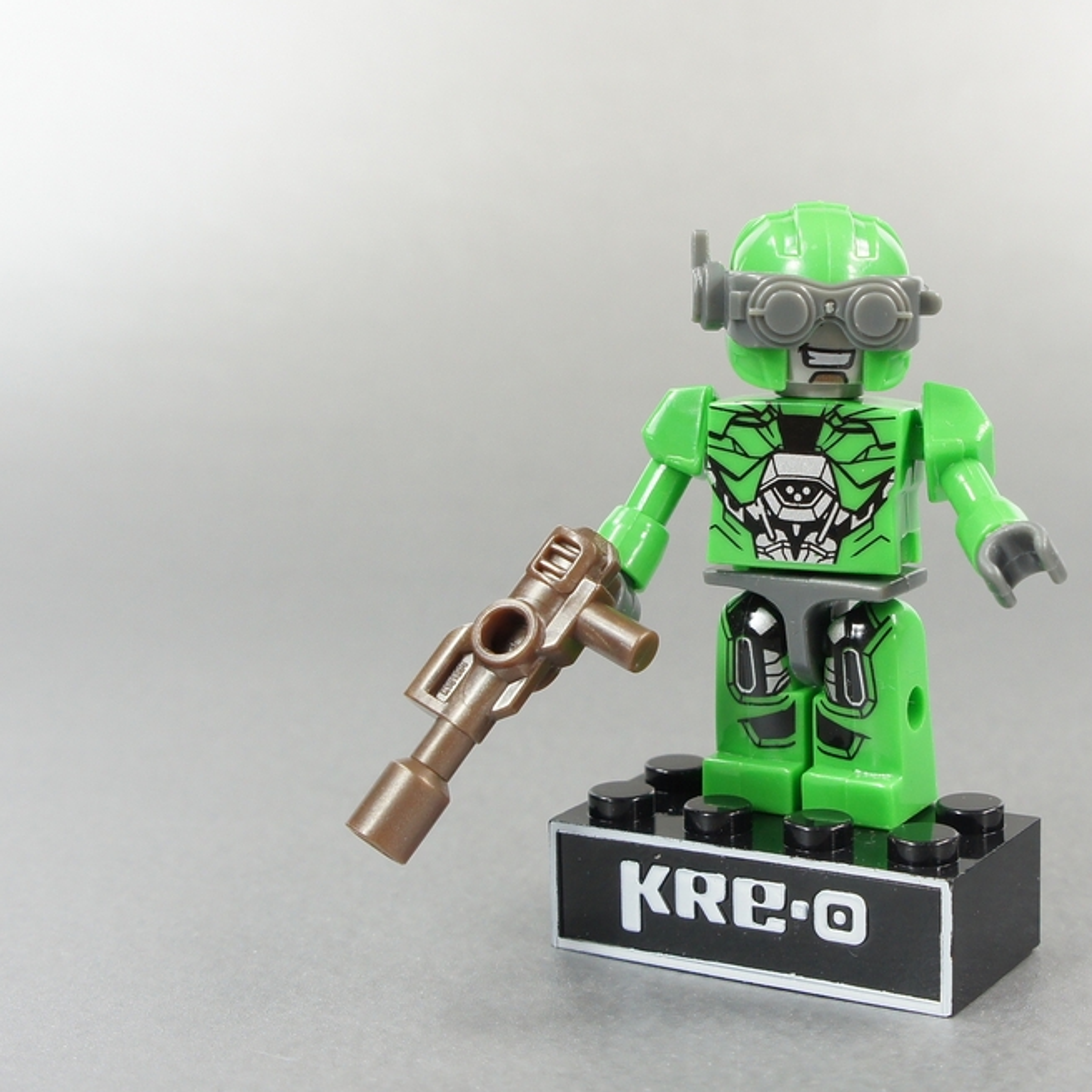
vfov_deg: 37.8
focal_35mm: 45
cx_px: 799
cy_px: 546
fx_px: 1593
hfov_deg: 37.0
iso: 400
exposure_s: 1/60
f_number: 8
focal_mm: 23
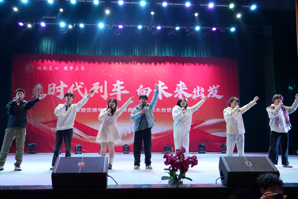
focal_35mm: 36
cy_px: 100
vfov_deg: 36.9
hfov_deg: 53.1
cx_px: 149
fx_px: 298
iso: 1600
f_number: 4
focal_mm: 36
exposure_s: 1/160
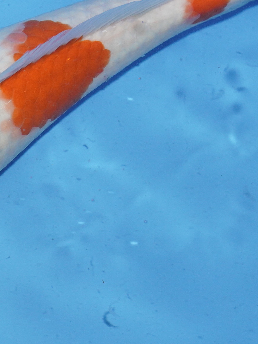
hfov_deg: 8.7
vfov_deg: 11.7
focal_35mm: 169
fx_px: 1682
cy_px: 139
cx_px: 8
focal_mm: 45
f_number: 5
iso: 1250
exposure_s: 1/160
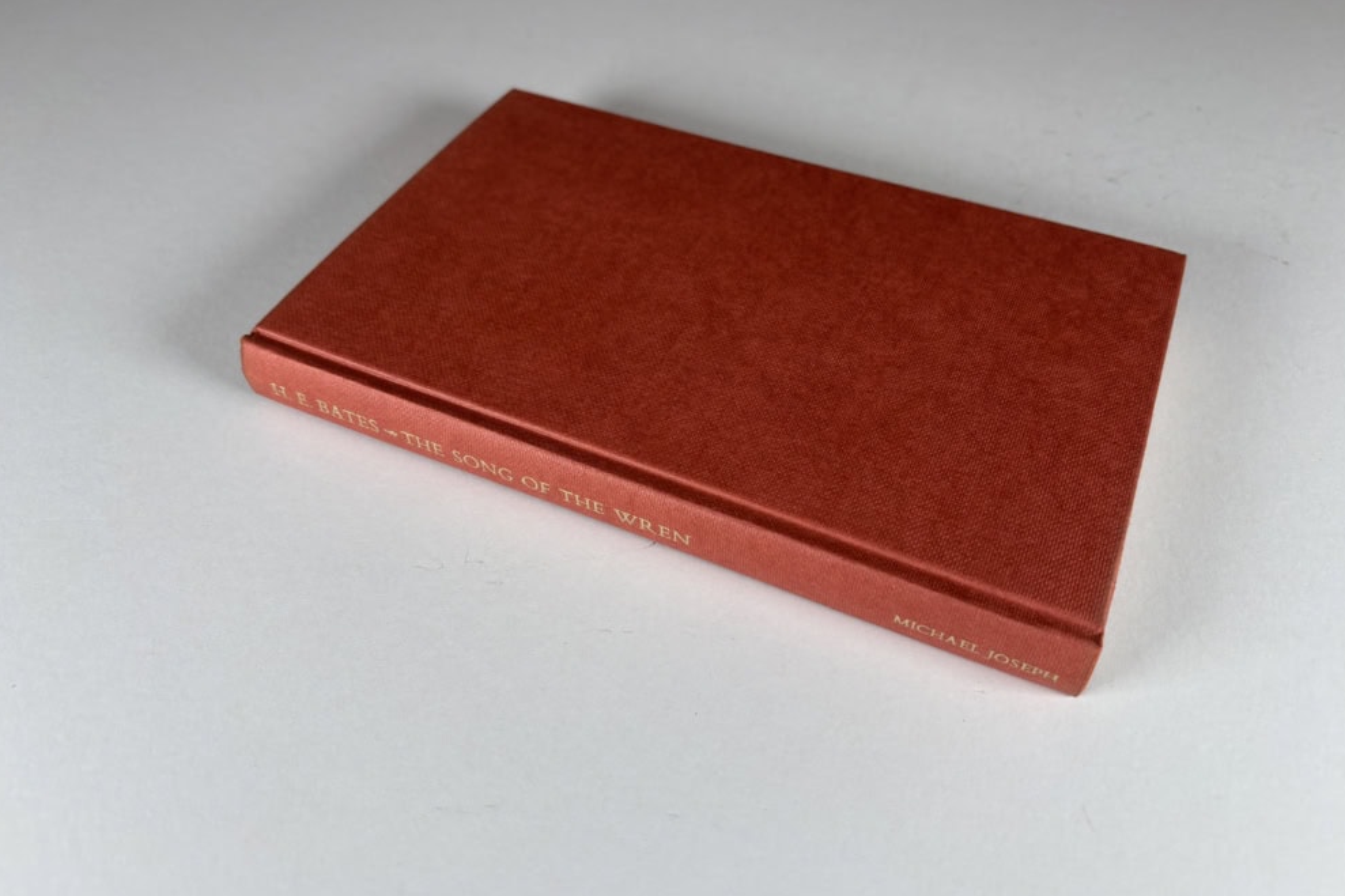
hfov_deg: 65.5
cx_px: 680
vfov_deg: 46.4
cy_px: 430
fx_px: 1046
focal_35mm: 28
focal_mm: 6
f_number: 1.6
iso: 40
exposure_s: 1/100
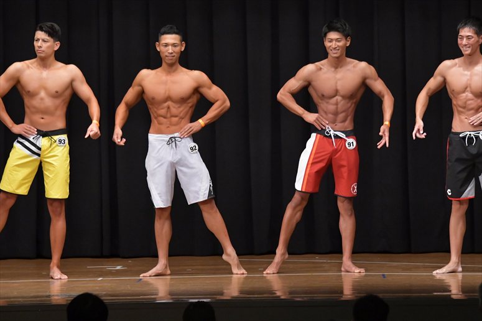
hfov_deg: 10.2
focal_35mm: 202
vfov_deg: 6.8
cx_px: 241
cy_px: 160
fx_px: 2703
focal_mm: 135
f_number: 5.6
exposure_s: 1/400
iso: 6400
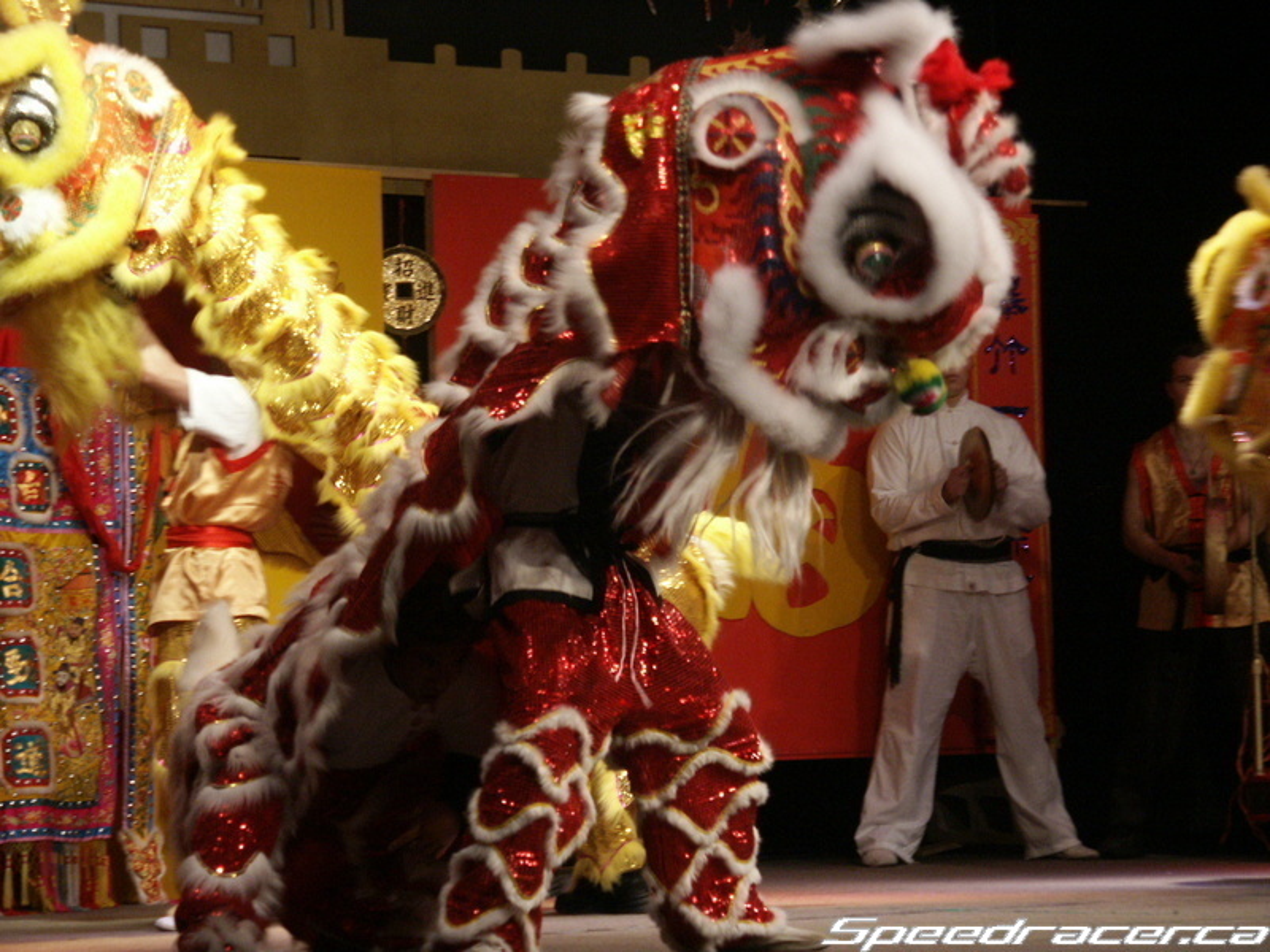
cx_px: 635
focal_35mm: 149
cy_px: 476
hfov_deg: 13.3
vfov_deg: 10.0
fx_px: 5467
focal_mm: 37.82
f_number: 3.5
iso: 200
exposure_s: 1/60
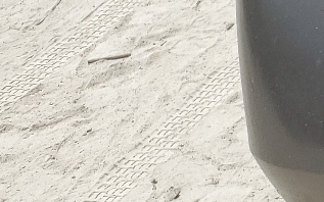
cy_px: -200
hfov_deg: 12.1
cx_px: 773
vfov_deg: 8.9
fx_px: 1227
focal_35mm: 139
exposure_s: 1/5000
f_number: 1.5
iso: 50
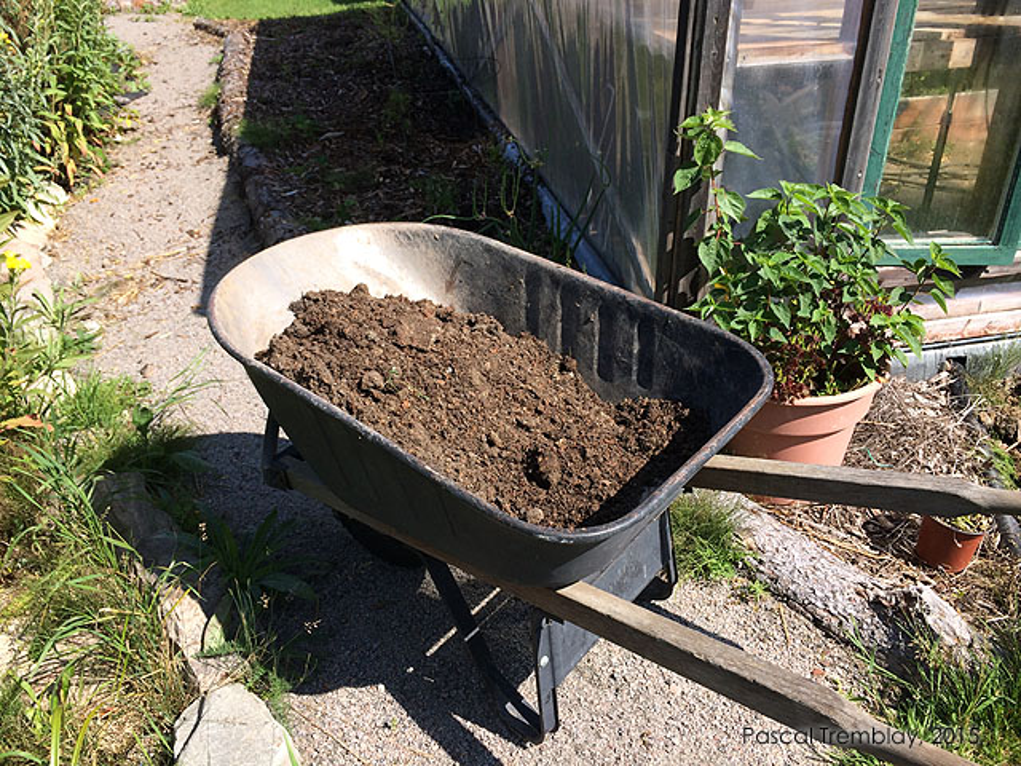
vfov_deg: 46.8
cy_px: 383
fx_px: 885
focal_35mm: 30
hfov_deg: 60.0
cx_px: 510
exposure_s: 1/1172
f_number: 2.2
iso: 32
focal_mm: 4.12
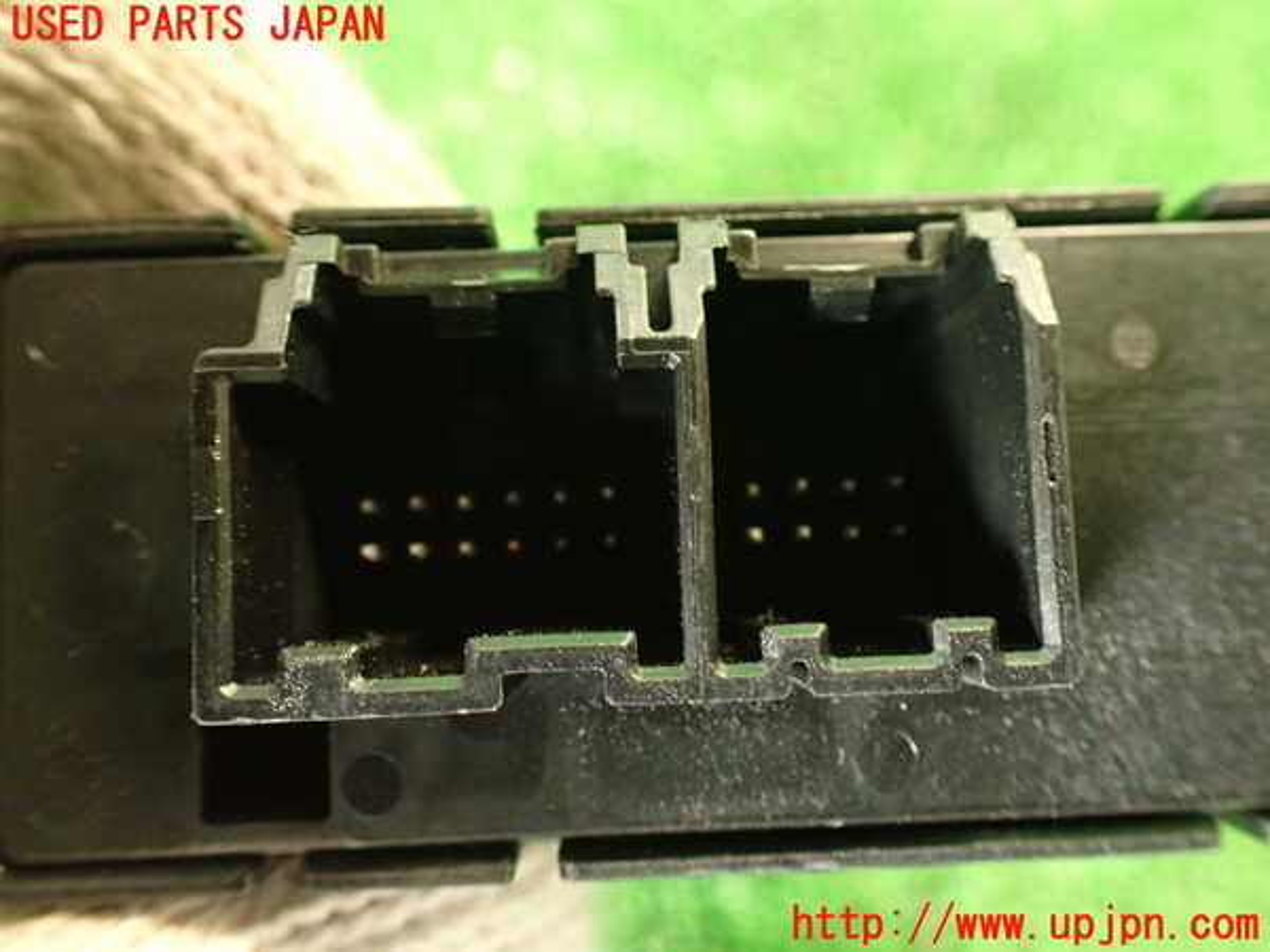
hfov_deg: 60.0
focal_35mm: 30
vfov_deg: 46.8
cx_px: 635
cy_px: 476
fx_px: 1101
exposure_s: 1/25
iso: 800
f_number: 2.3
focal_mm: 5.4
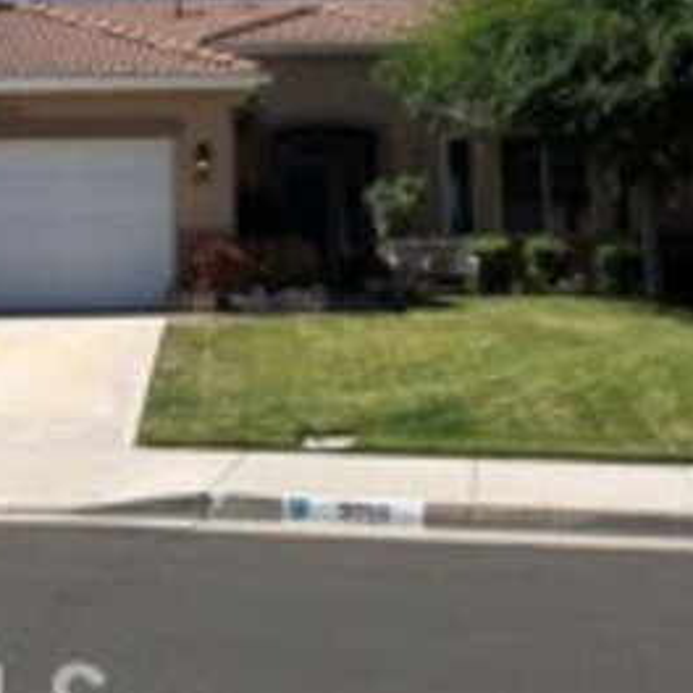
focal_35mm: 70
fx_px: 1585
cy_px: 60
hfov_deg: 24.4
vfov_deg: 23.9
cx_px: 171
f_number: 1.8
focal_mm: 3.99
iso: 20
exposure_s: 1/1869
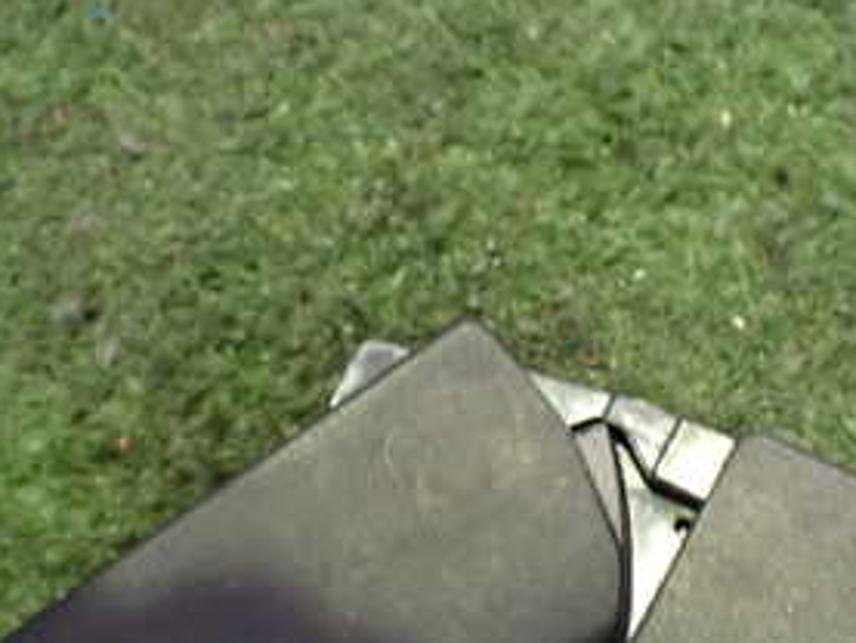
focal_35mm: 65
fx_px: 1608
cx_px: 553
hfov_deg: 29.6
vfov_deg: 22.4
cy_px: 467
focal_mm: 5.4
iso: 1000
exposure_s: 1/30
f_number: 2.3
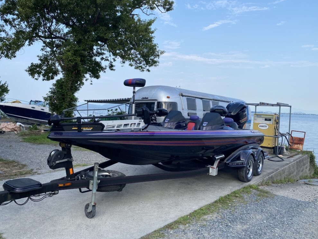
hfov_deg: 65.3
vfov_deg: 51.4
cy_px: 118
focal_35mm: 27
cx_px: 164
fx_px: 248
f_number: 1.8
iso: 32
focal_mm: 4.25
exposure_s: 1/1016
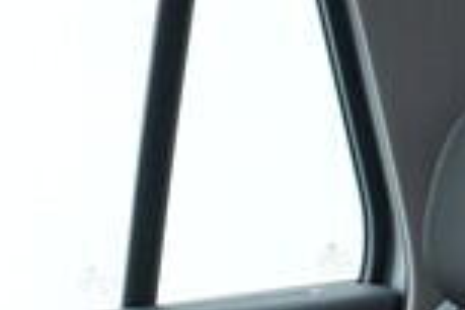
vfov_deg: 5.5
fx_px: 3113
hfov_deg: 8.3
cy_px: 743
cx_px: -307
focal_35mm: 241
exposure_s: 1/40
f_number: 2.8
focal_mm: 24
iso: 125
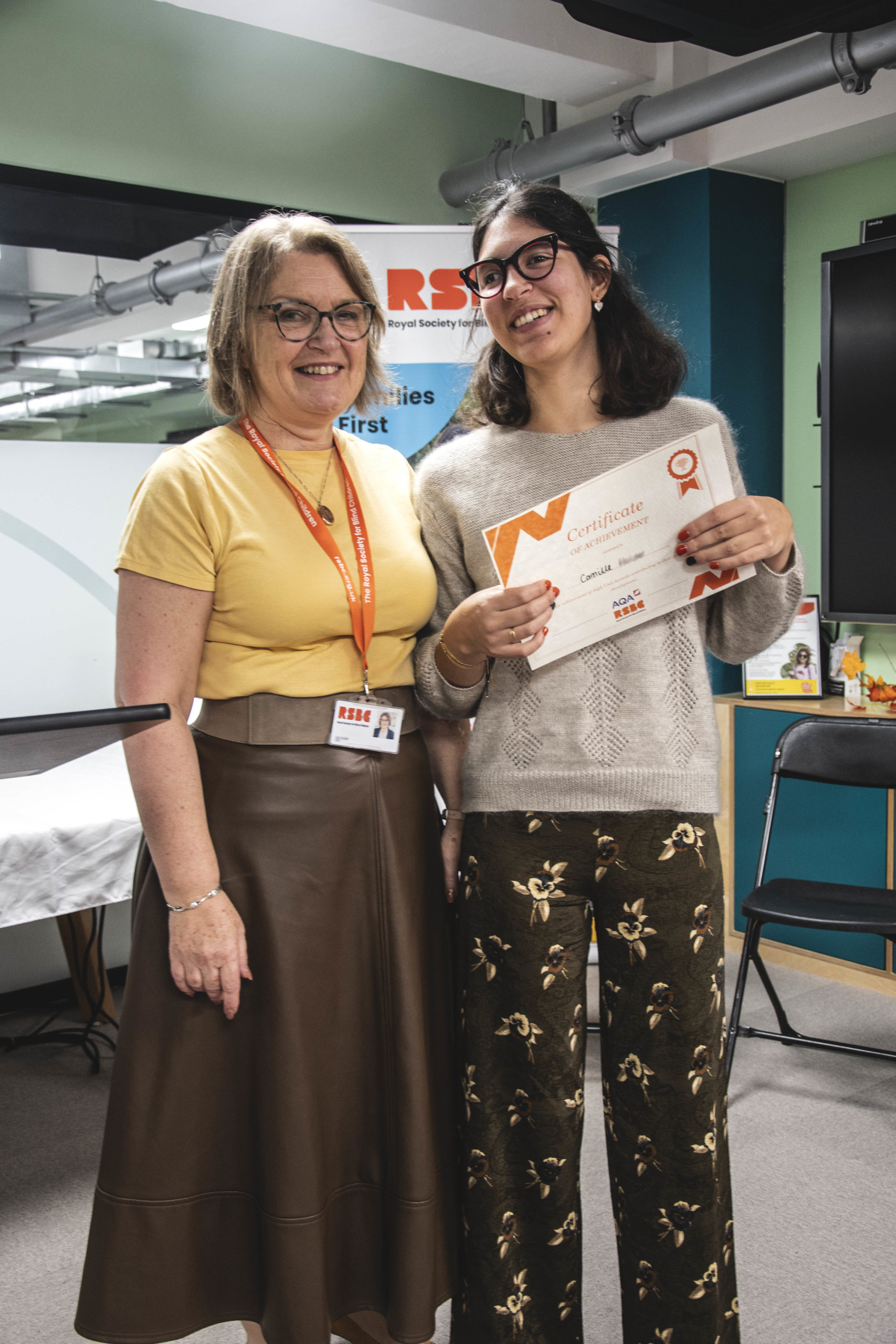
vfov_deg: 51.9
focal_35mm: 37
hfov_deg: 35.9
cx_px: 448
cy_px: 672
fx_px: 1381
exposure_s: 1/50
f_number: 4
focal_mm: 25
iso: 500
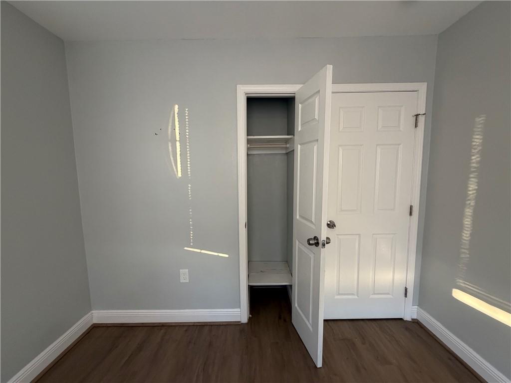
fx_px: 207
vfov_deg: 85.7
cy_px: 192
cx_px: 256
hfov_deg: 102.1
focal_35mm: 14
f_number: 2.2
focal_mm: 2.22
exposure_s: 1/93
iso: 320
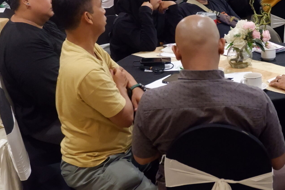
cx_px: 215
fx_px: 610
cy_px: 58
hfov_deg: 26.0
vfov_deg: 17.7
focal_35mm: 77
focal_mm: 25.6
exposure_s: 1/80
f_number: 4.4
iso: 6400
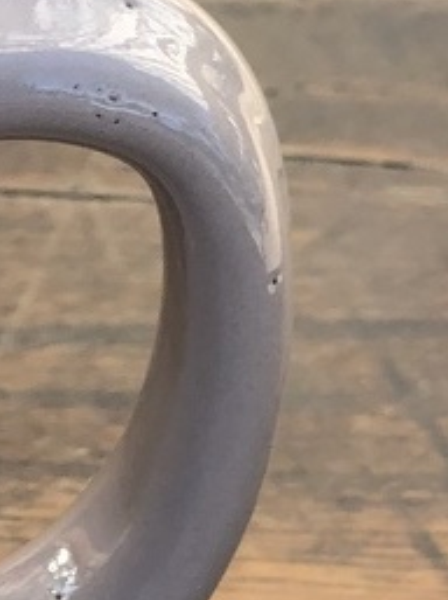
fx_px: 5380
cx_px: -772
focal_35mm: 311
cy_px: 334
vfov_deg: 6.4
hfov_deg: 4.6
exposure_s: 1/152
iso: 20
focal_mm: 6.6
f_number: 2.8
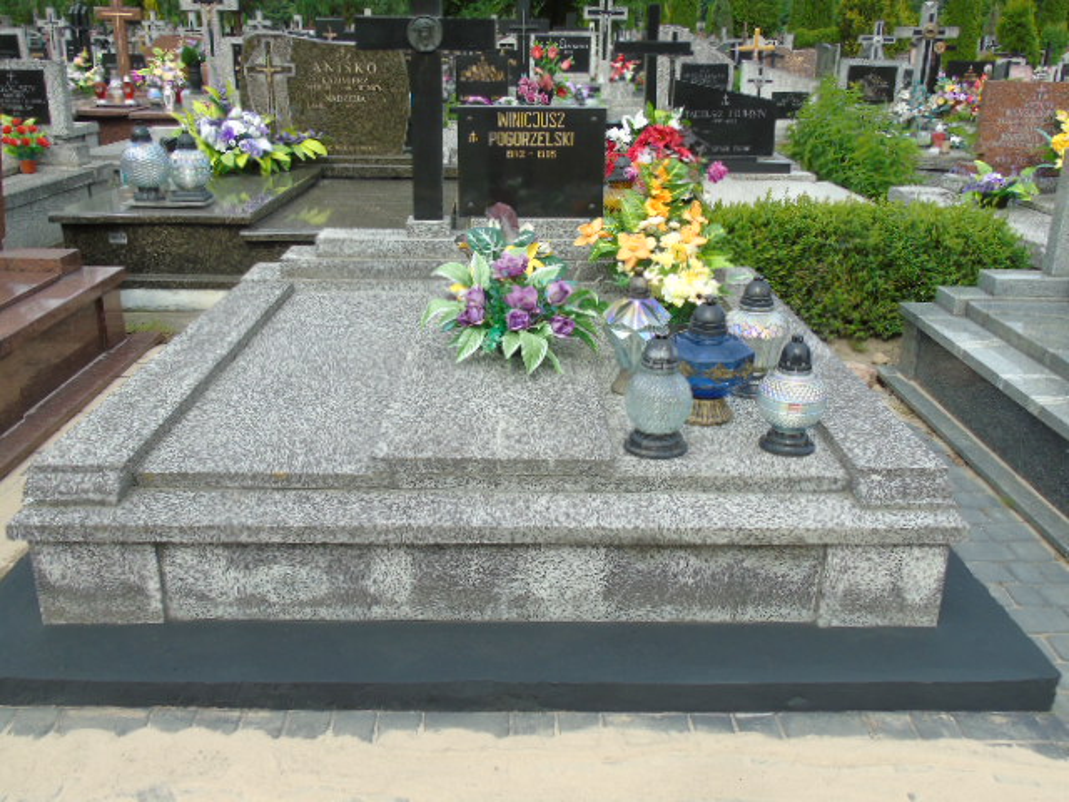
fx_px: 896
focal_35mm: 29
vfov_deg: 48.2
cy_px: 401
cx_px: 534
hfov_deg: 61.7
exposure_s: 1/400
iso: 80
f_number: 3.6
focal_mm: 5.2
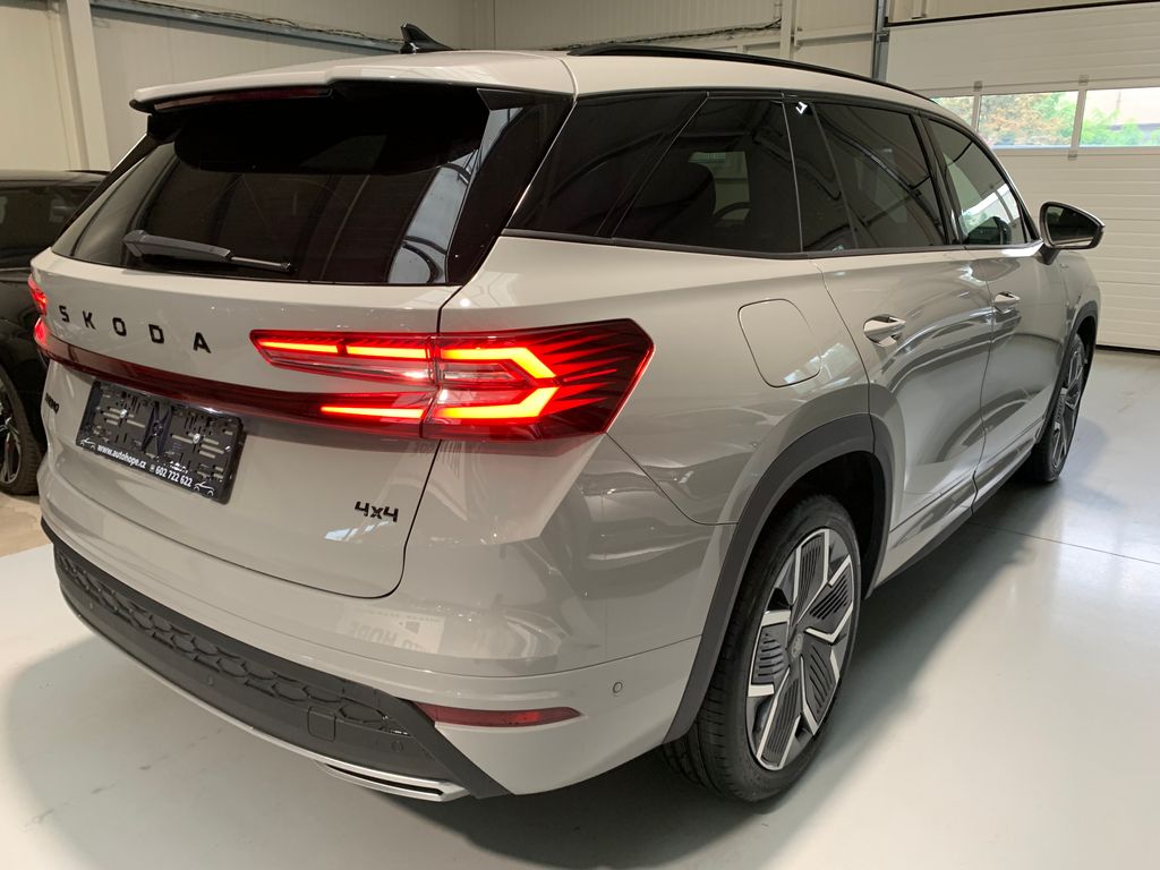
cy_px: 435
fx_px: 871
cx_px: 580
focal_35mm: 26
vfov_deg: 53.1
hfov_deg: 67.3
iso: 200
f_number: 1.8
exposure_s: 1/60
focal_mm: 4.25
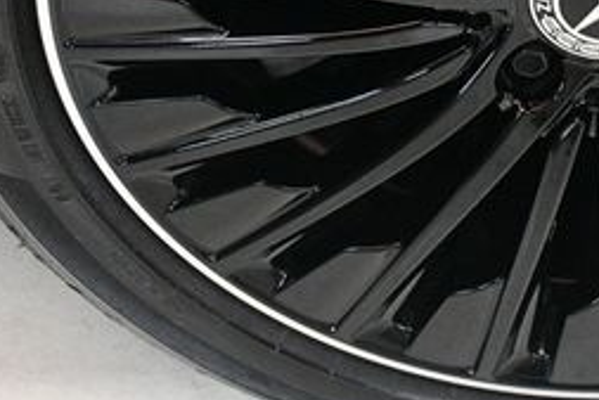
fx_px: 2397
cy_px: -52
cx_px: 590
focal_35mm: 144
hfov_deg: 14.0
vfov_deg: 9.4
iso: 3200
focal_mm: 38
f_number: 4.2
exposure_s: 1/80
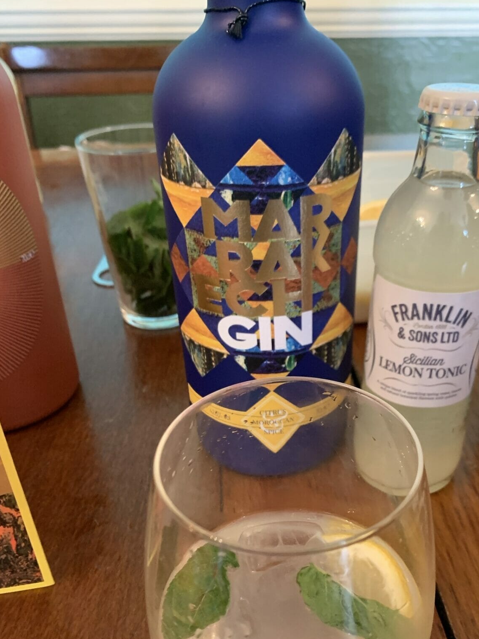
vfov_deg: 54.9
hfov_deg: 42.7
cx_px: 297
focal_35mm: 33
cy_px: 387
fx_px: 609
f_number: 1.8
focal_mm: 4.25
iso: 400
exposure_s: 1/33
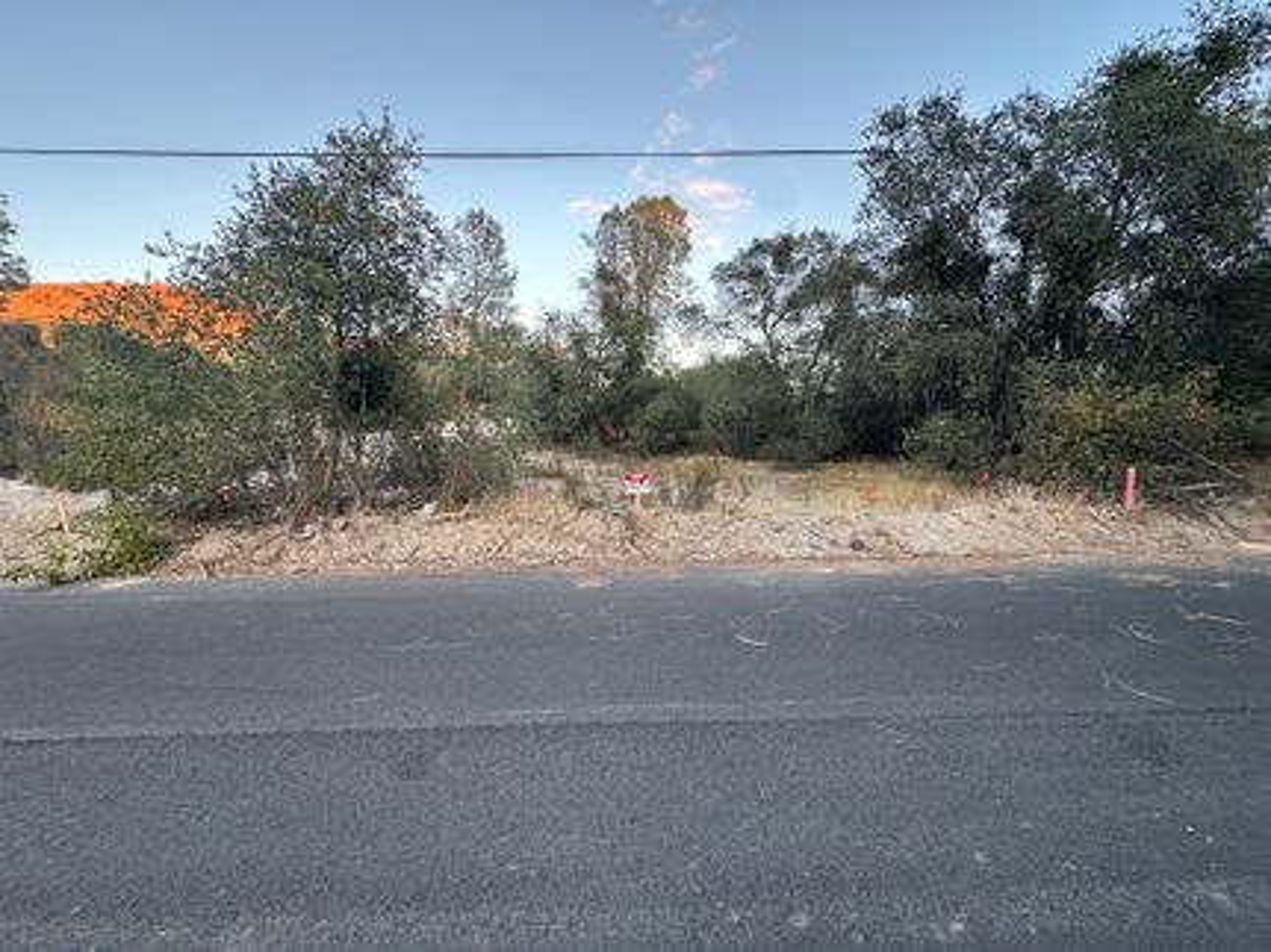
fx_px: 514
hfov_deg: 102.1
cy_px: 476
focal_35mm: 14
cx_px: 636
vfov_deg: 85.6
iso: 100
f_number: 2.2
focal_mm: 2.22
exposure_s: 1/99
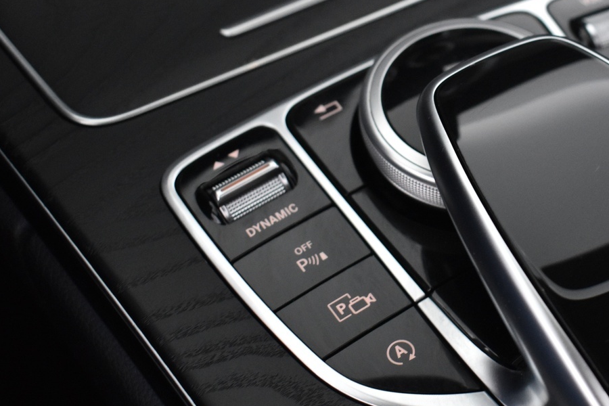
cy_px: 185
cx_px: 510
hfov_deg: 27.1
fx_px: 1233
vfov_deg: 18.7
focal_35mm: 73
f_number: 4
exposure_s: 1/40
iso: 2000
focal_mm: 27
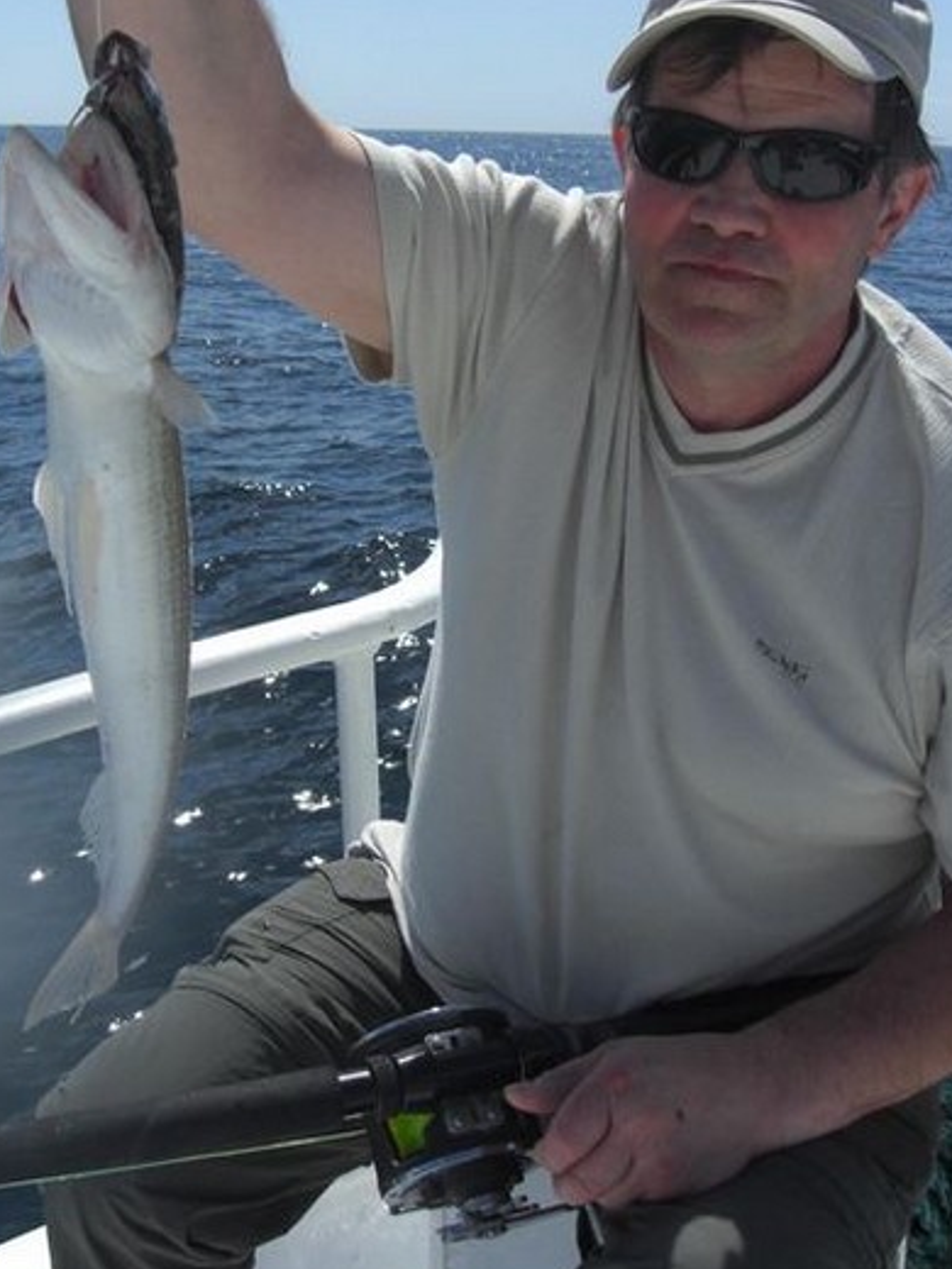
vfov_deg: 41.2
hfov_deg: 31.5
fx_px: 1687
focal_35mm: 46
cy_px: 549
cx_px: 427
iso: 80
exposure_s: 1/320
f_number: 8
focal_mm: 7.9
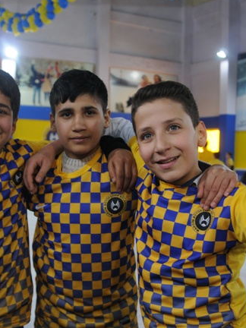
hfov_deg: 27.3
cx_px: 80
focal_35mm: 53
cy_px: 163
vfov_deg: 36.2
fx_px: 502
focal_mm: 24
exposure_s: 1/40
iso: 400
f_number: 3.2
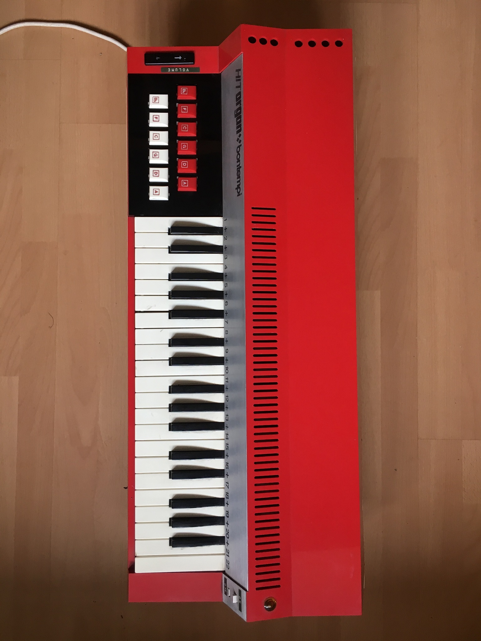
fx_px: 537
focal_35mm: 29
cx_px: 240
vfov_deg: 61.7
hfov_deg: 48.2
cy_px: 320
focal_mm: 4.15
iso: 80
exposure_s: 1/33
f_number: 2.2
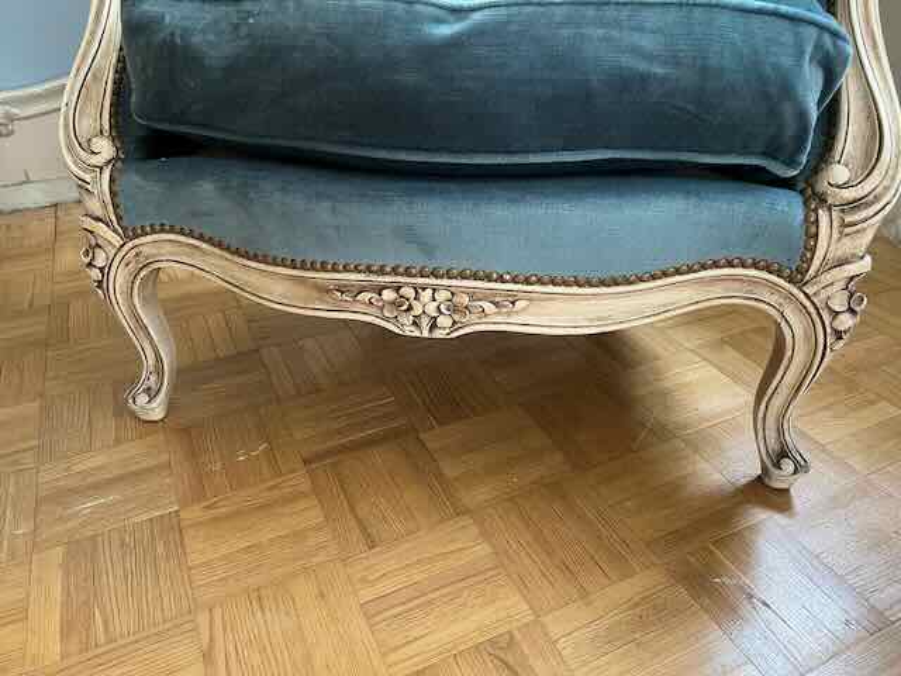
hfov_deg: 67.3
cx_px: 450
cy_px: 338
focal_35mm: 26
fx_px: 677
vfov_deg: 53.1
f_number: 1.5
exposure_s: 1/60
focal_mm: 5.7
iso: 160
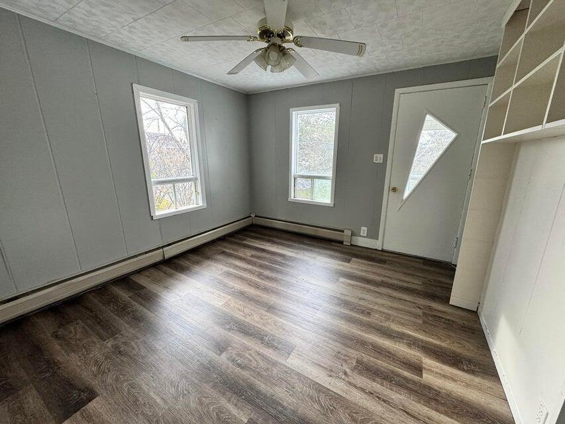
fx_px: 229
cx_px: 282
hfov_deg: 102.1
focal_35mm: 14
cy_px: 212
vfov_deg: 85.7
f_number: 2.2
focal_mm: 2.22
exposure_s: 1/120
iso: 200
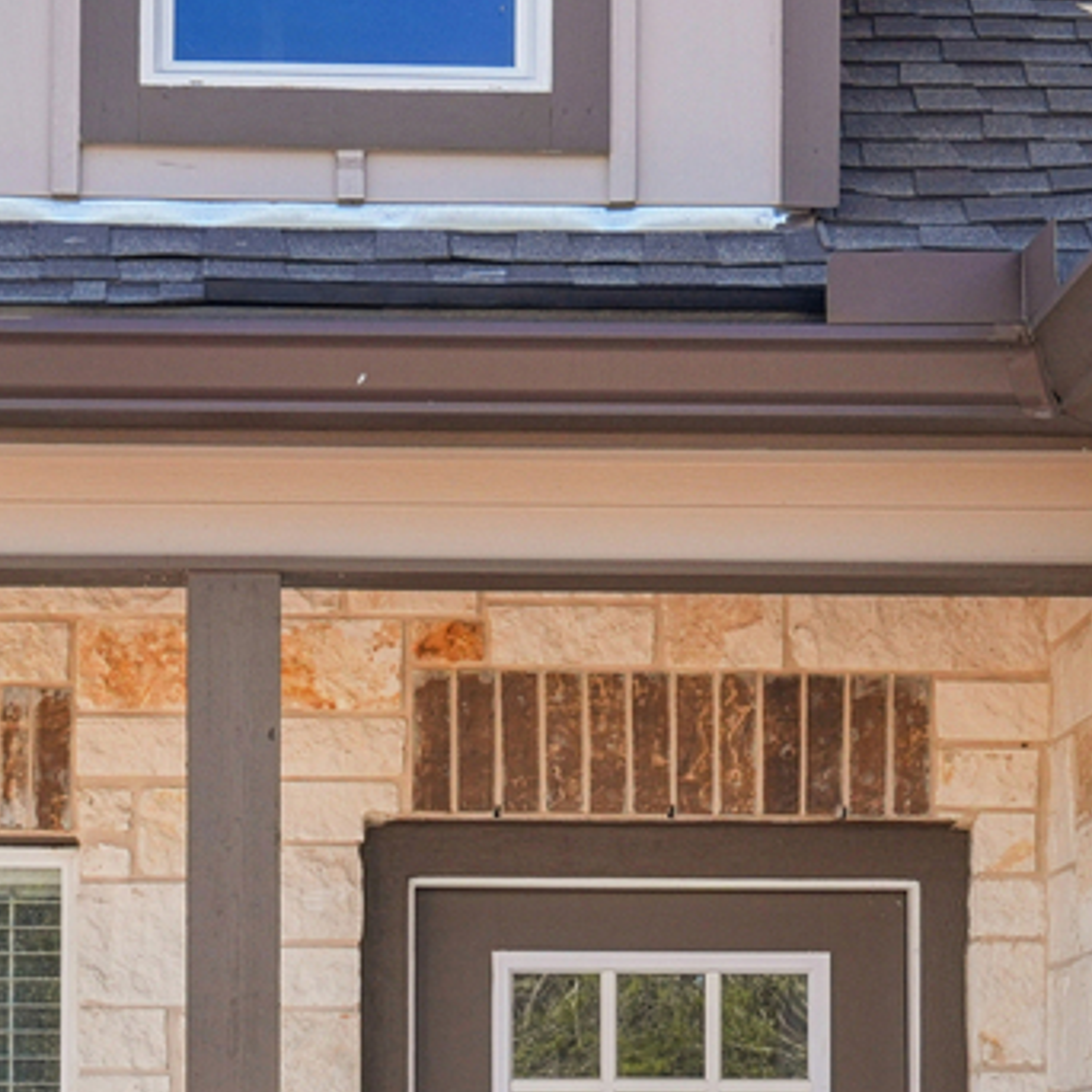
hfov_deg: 13.5
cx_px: 396
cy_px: 1335
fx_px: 4604
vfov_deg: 13.1
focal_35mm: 129
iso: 200
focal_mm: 32
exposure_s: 1/250
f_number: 8
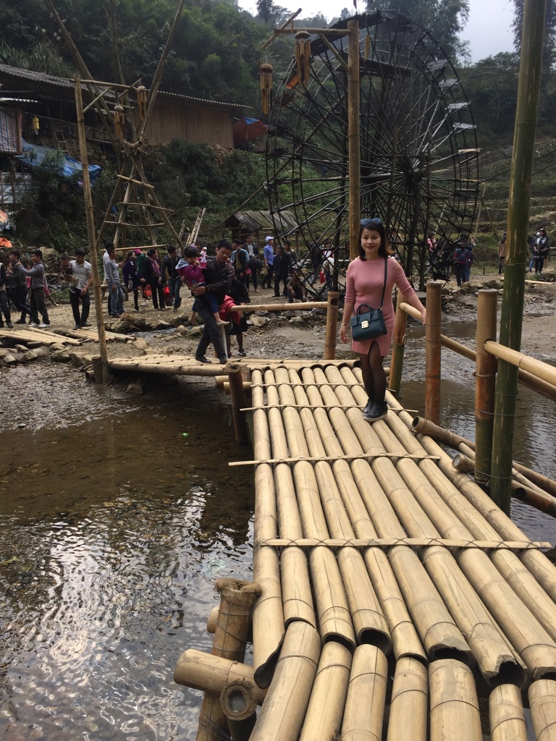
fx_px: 621
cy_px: 370
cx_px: 278
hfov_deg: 48.2
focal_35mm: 29
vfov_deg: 61.7
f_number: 2.2
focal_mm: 4.15
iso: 32
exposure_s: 1/719
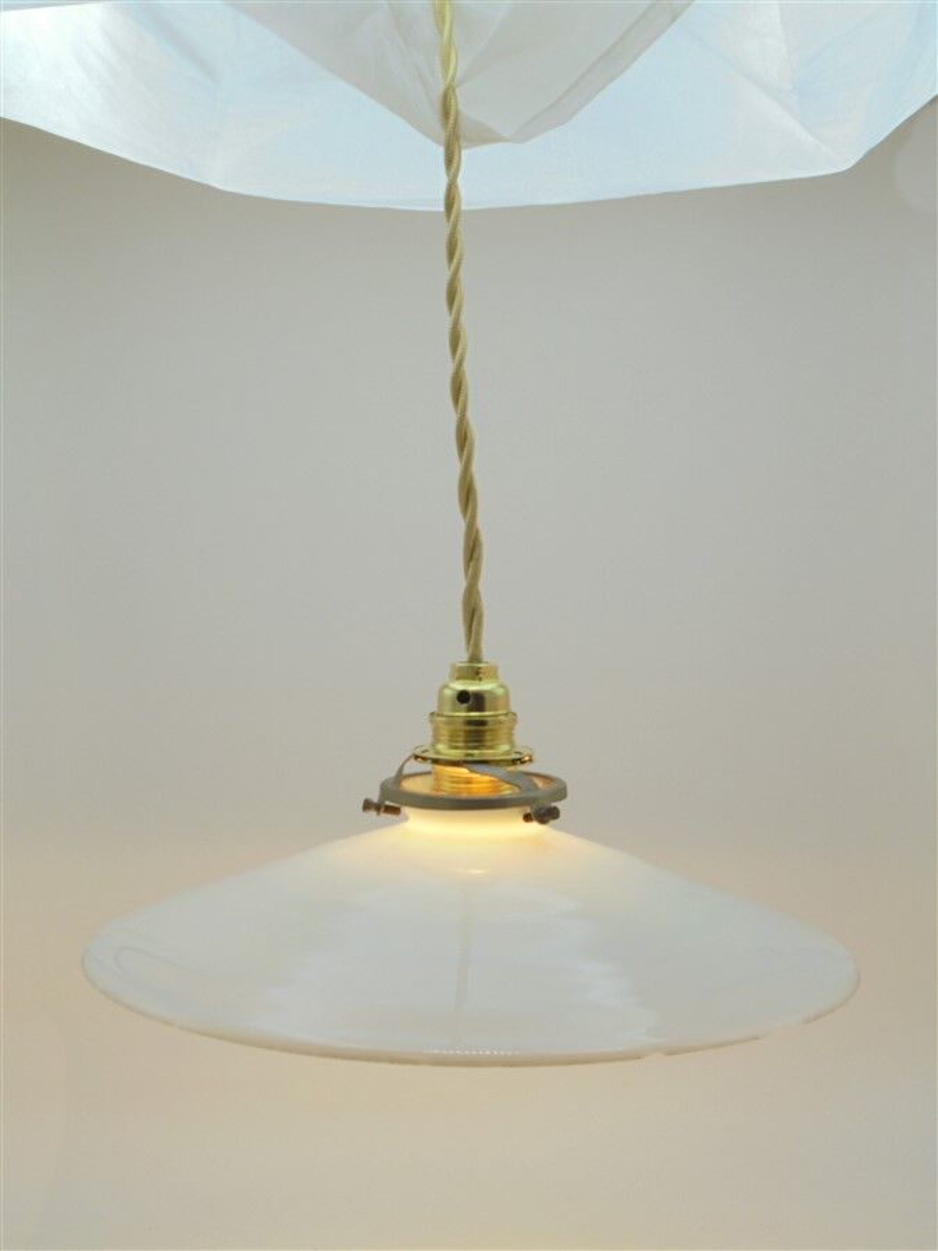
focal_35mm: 43
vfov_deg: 43.9
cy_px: 626
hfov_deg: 33.6
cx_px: 469
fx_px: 1554
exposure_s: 1/40
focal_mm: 7.8
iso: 100
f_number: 4.5
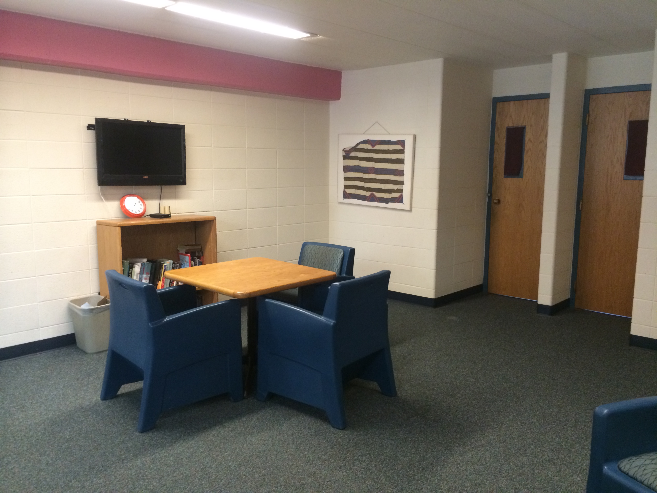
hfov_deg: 60.0
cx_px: 328
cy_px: 246
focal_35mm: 30
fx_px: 569
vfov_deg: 46.8
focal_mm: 4.12
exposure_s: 1/17
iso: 320
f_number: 2.2
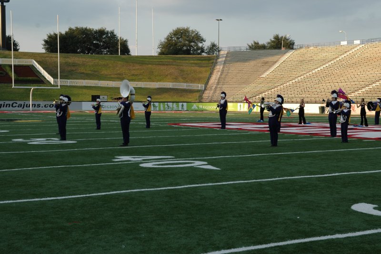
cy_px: 127
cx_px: 190
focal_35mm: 57
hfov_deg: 35.1
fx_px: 603
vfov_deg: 23.7
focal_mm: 38
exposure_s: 1/200
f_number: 7.1
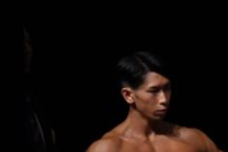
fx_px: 7430
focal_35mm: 1175
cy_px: 270
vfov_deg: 1.2
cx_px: 375
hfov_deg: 1.8
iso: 4000
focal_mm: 210
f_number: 5.6
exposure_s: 1/400
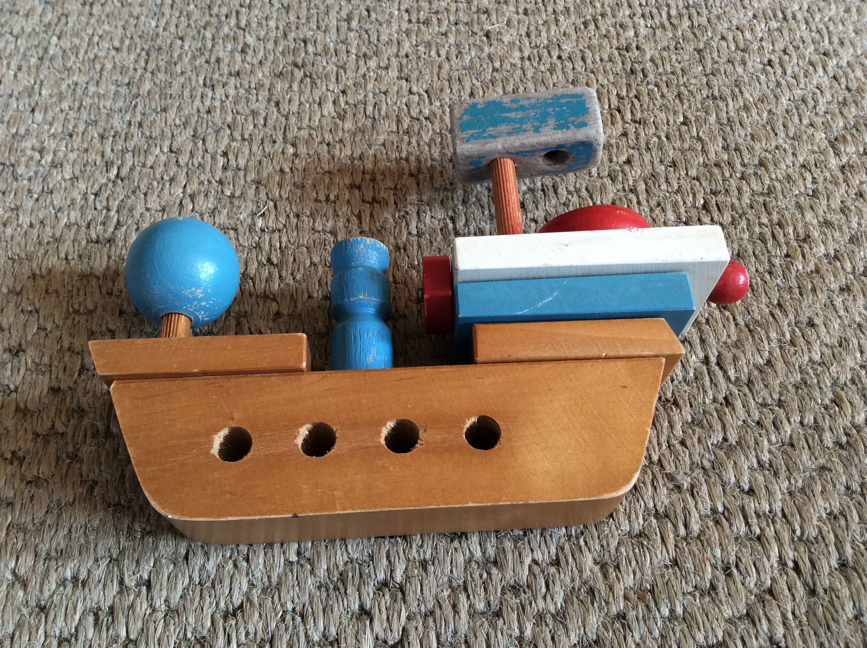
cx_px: 434
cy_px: 324
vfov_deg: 44.1
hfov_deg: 56.9
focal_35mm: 32
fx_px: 800
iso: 80
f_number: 2.4
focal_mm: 3.3
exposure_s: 1/25
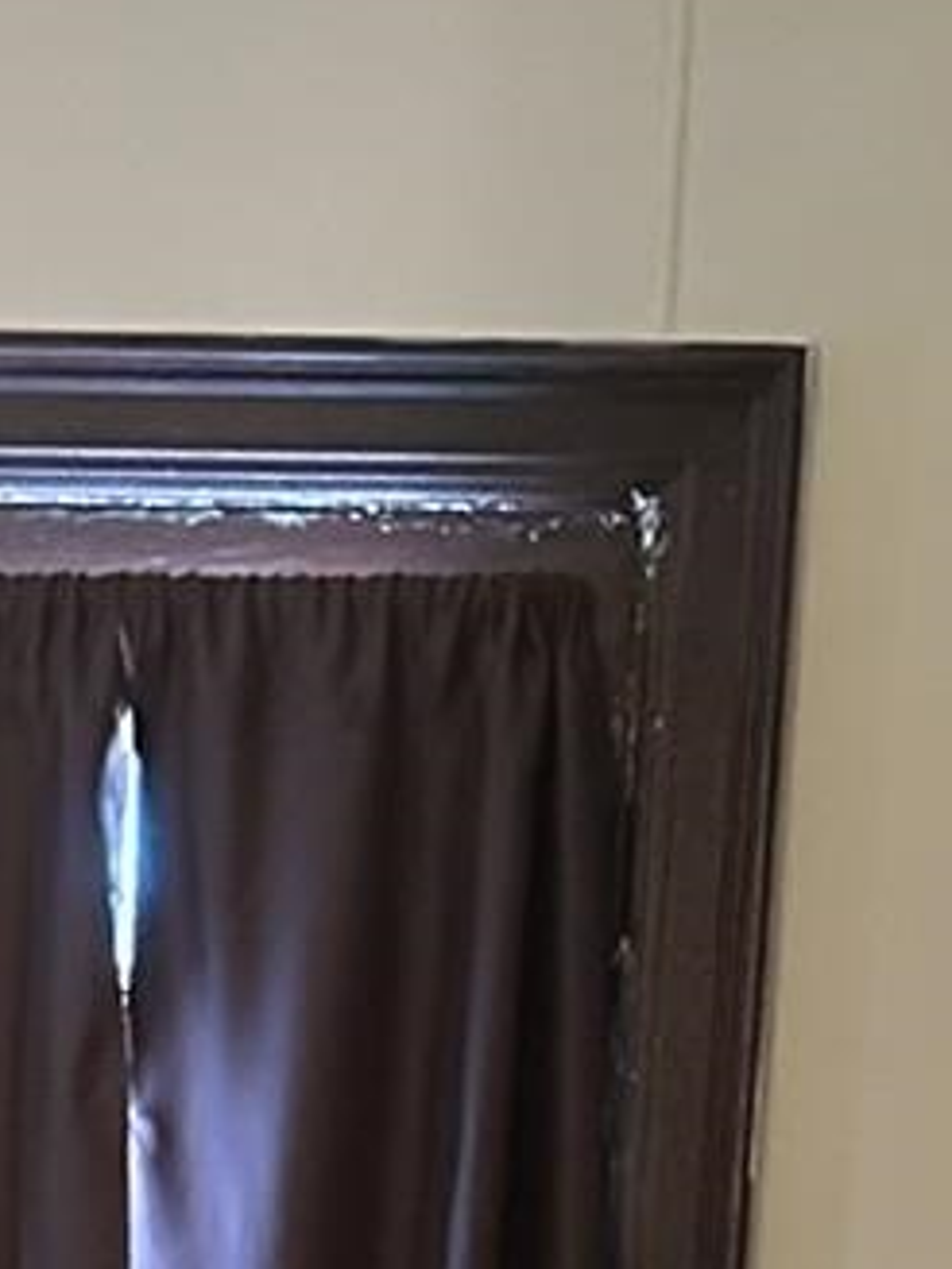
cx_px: -128
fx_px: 5500
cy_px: 3018
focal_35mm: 150
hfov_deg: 9.8
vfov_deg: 11.1
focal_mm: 6.86
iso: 800
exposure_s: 1/40
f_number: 1.78
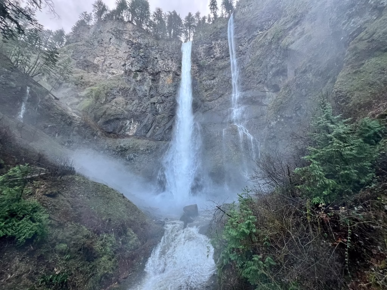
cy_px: 145
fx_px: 145
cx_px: 194
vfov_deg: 89.9
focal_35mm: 13
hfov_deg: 106.2
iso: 125
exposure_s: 1/99
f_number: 1.8
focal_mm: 1.57
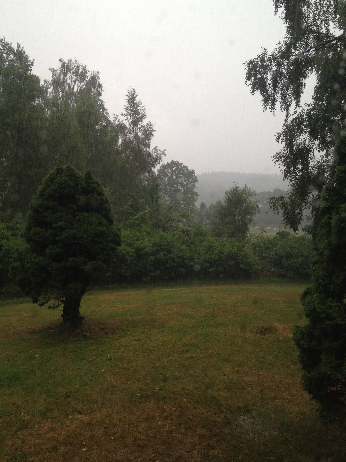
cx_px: 189
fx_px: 520
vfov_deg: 47.9
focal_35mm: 39
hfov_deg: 36.8
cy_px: 235
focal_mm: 4.28
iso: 50
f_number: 2.4
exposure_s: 1/120
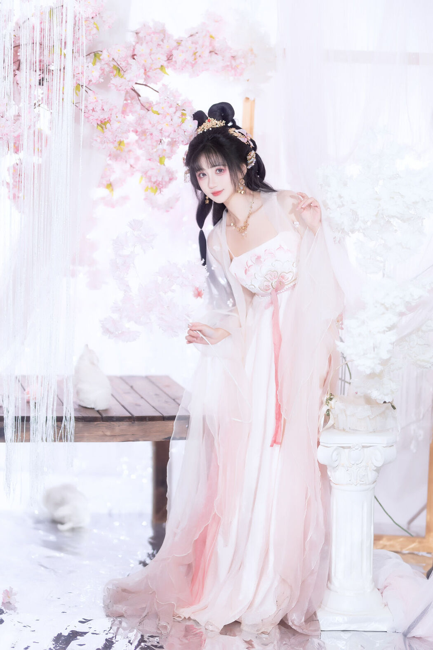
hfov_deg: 16.1
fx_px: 1533
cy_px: 325
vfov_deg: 23.9
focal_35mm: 85
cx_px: 216
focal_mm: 85
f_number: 1.4
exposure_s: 1/400
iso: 200
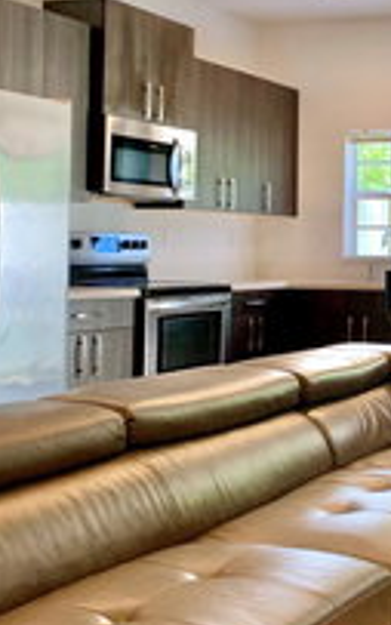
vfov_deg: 35.0
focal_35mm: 58
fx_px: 988
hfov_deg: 20.6
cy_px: 252
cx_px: 497
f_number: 1.8
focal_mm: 4.25
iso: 64
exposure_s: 1/60
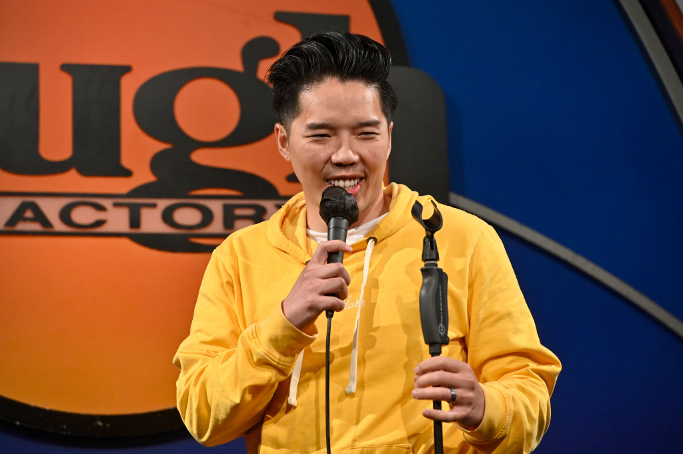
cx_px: 342
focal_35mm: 200
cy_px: 227
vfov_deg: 6.9
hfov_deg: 10.3
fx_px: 3791
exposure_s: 1/400
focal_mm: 200
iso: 3200
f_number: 5.6
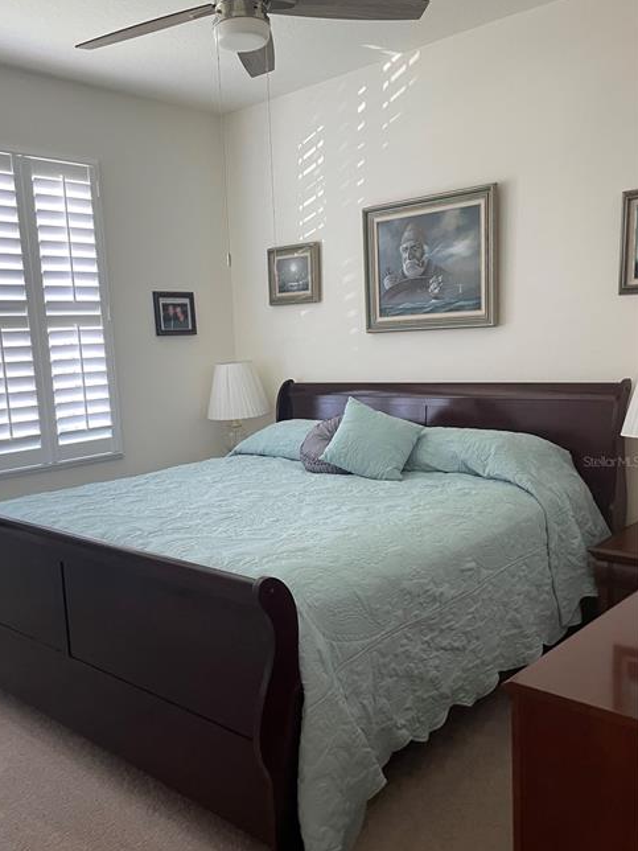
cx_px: 263
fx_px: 762
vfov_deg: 58.3
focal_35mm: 31
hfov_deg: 45.3
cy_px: 461
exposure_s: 1/60
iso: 160
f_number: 1.6
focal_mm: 4.2
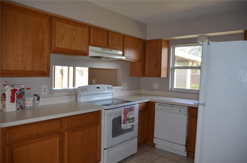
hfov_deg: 67.5
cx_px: 124
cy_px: 82
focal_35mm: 27
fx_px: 185
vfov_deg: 47.7
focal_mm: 18
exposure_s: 1/125
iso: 280
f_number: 3.5
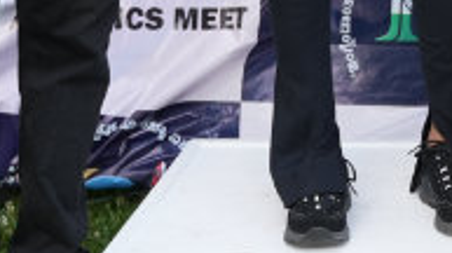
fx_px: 2282
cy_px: -348
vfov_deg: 6.1
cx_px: 541
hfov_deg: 11.1
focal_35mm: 191
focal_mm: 34.3
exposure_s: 1/500
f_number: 2.8
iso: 250
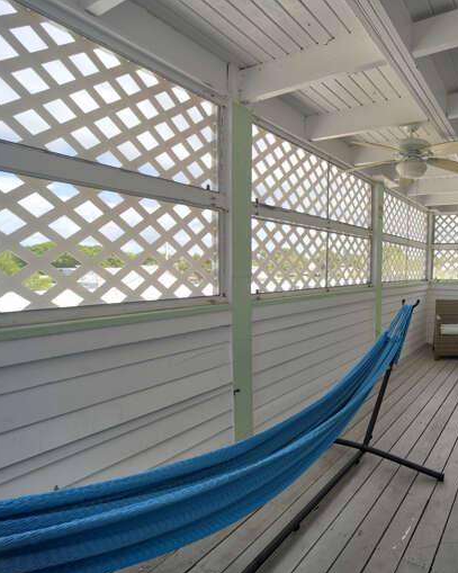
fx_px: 288
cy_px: 287
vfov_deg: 89.7
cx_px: 408
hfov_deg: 64.6
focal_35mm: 17
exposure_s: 1/320
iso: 1250
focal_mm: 12
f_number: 10
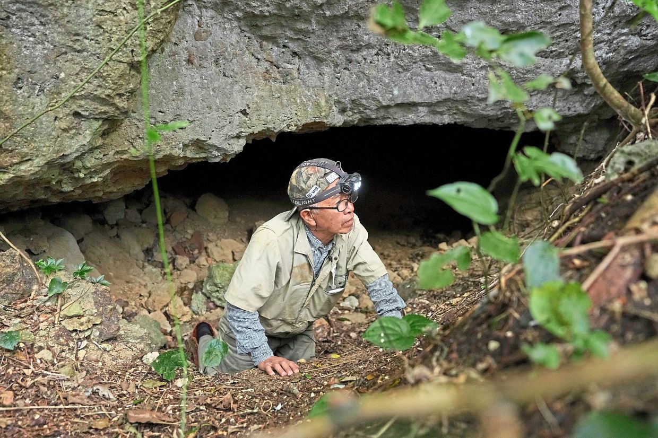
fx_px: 548
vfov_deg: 43.6
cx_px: 329
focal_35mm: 30
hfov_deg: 61.9
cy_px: 219
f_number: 2.8
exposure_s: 1/320
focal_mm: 30
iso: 3200
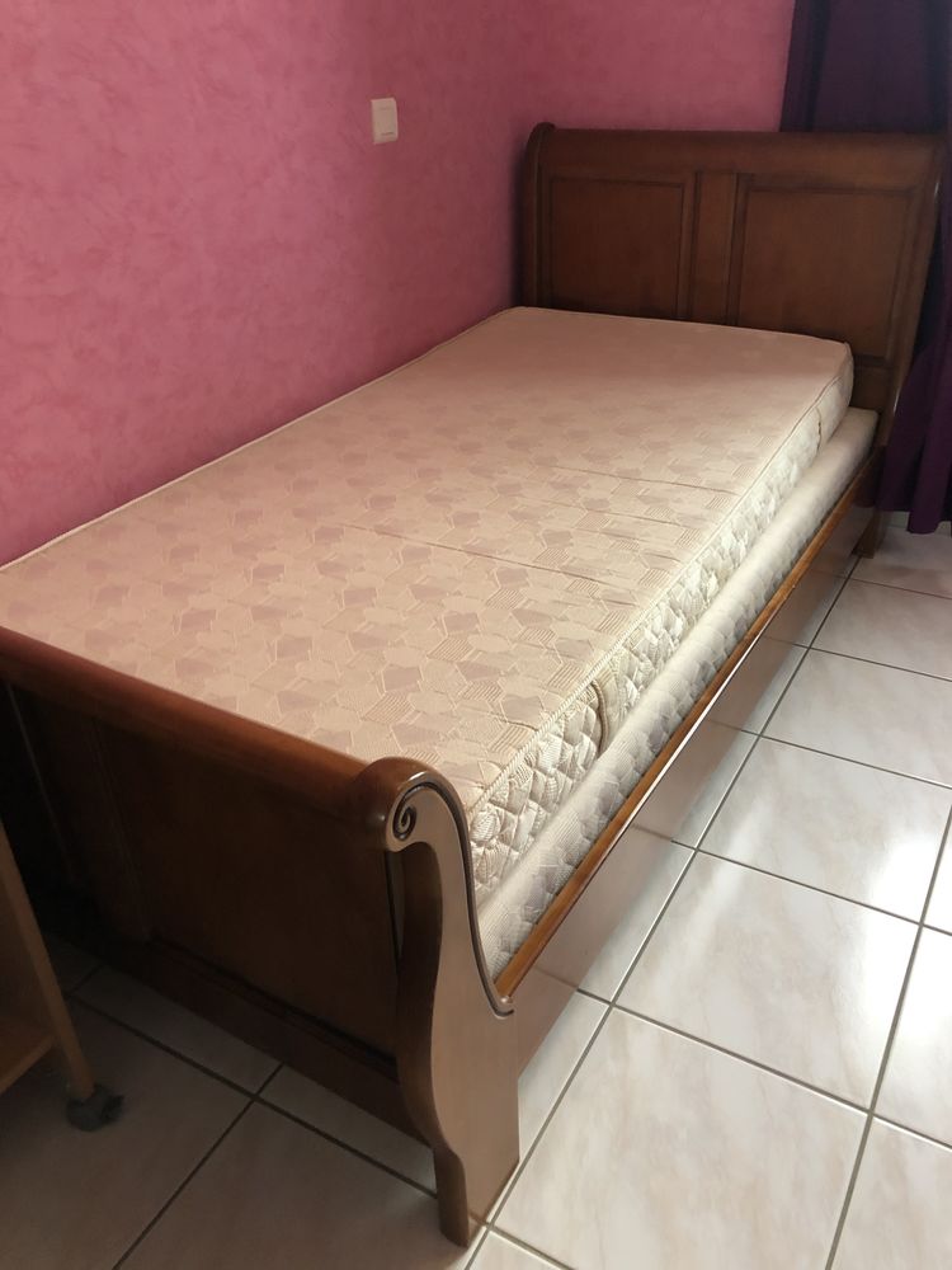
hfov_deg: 49.7
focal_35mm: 28
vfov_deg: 63.4
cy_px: 635
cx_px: 476
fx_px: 1027
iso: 80
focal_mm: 3.99
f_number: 1.8
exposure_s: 1/17
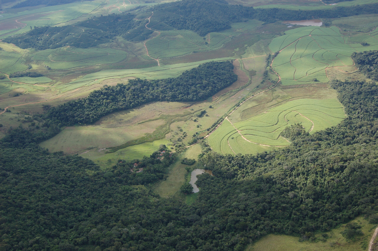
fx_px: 409
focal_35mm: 39
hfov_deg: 49.6
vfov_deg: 34.1
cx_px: 189
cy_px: 126
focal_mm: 26
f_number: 6.3
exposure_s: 1/500
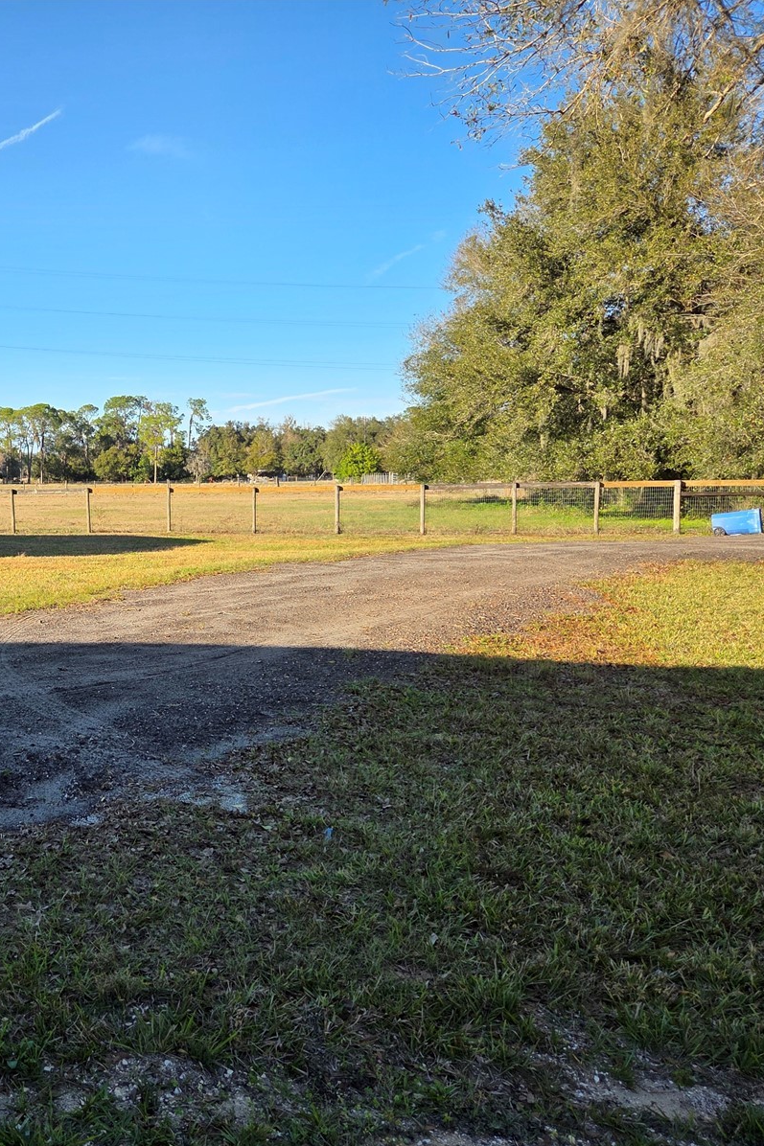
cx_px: 98
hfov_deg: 38.7
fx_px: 1019
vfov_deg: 58.7
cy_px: 573
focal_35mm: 32
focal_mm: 5.4
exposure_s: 1/2775
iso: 80
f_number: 1.8
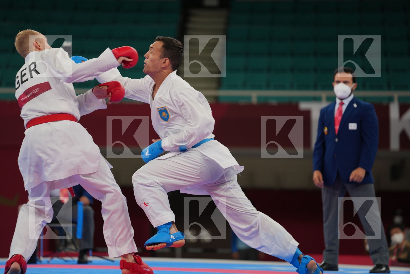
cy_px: 137
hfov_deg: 11.2
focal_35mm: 184
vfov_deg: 7.5
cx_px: 205
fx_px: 2095
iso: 500
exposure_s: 1/1000
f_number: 2.8
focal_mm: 184
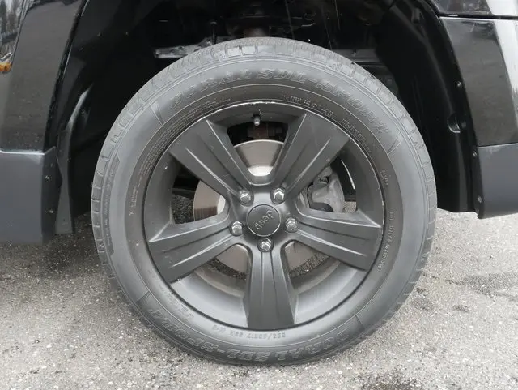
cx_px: 259
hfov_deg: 51.3
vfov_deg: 39.7
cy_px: 195
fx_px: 539
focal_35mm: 36
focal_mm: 18
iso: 3200
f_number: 10
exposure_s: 1/25
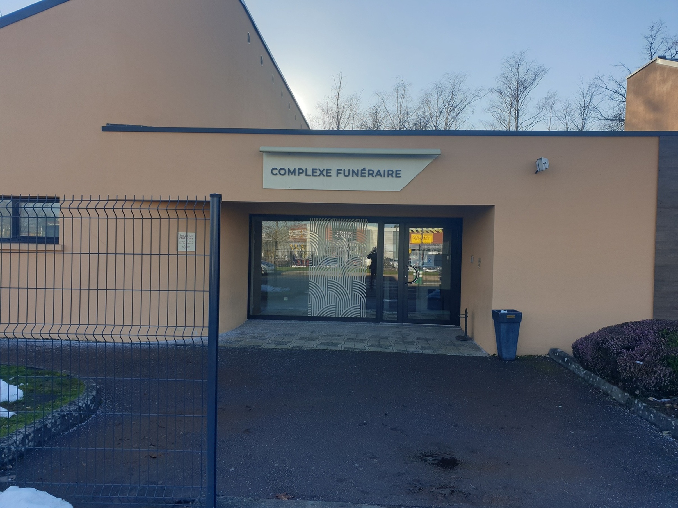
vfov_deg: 53.0
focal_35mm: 26
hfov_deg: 67.3
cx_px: 339
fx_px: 509
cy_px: 254
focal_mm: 4.3
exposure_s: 1/705
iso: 50
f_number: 2.4
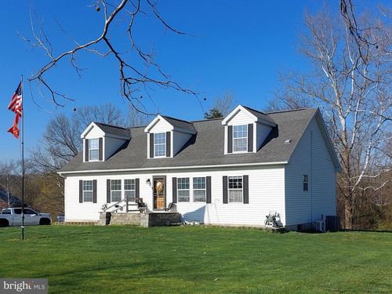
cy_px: 147
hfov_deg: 71.6
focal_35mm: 24
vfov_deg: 56.8
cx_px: 196
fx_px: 272
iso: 25
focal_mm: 5.23
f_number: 1.8
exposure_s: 1/1500
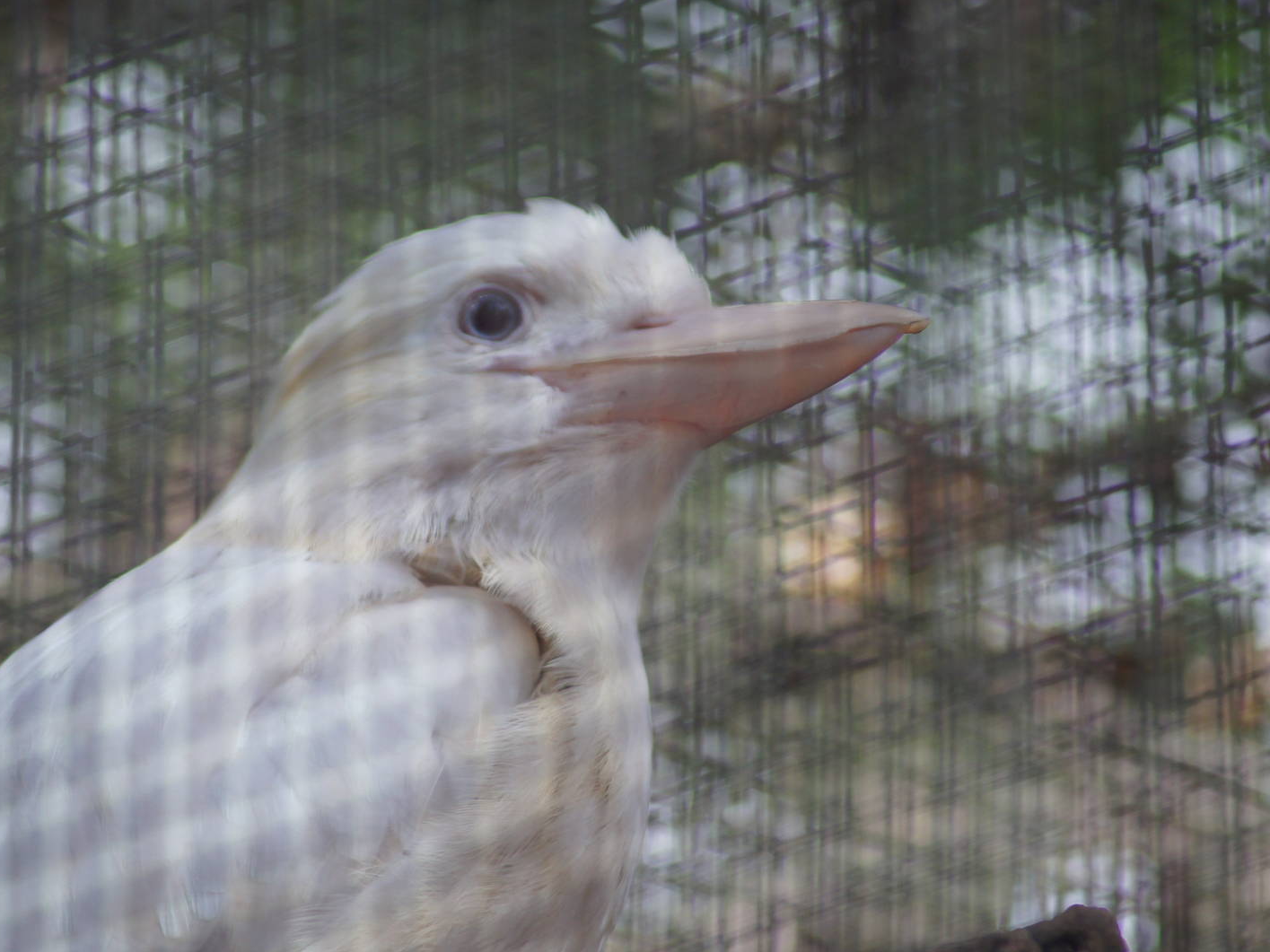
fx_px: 17939
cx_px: 581
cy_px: 476
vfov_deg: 3.0
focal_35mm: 489
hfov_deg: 4.1
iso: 400
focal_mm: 300
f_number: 5.6
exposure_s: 1/100
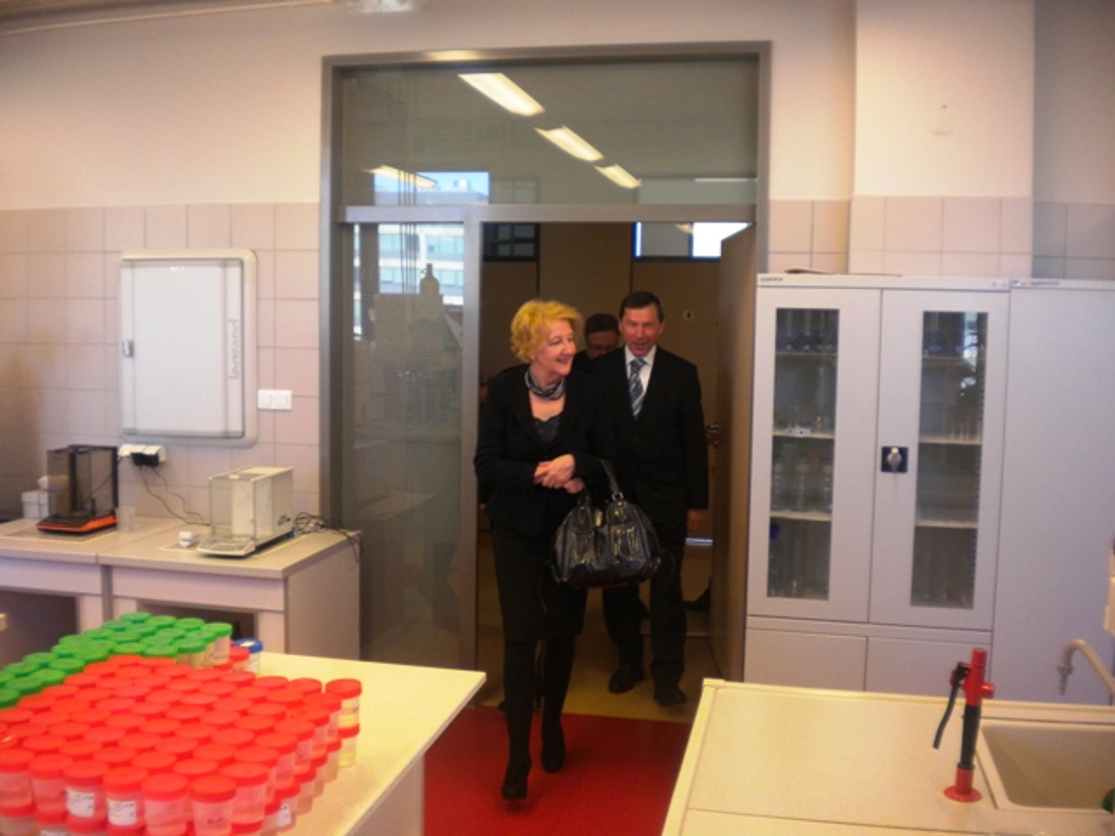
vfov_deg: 40.7
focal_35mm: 35
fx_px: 1127
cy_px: 418
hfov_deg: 52.6
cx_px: 558
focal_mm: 6.3
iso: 215
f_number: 3.1
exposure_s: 1/60
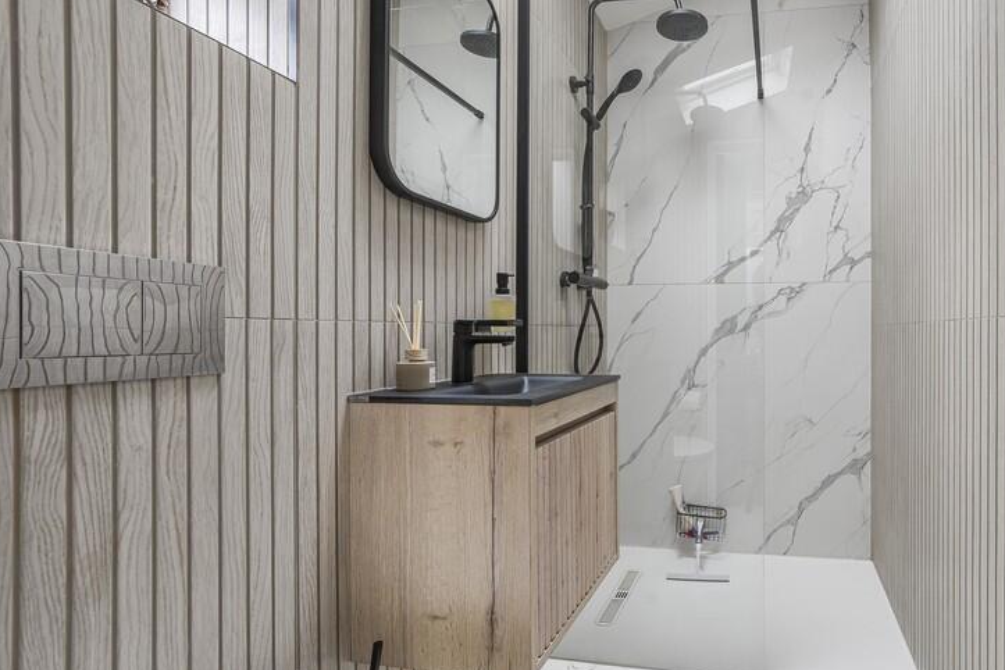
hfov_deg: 88.2
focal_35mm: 17
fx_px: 475
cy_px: 340
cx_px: 708
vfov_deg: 70.4
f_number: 9
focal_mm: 12
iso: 320
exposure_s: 1/5
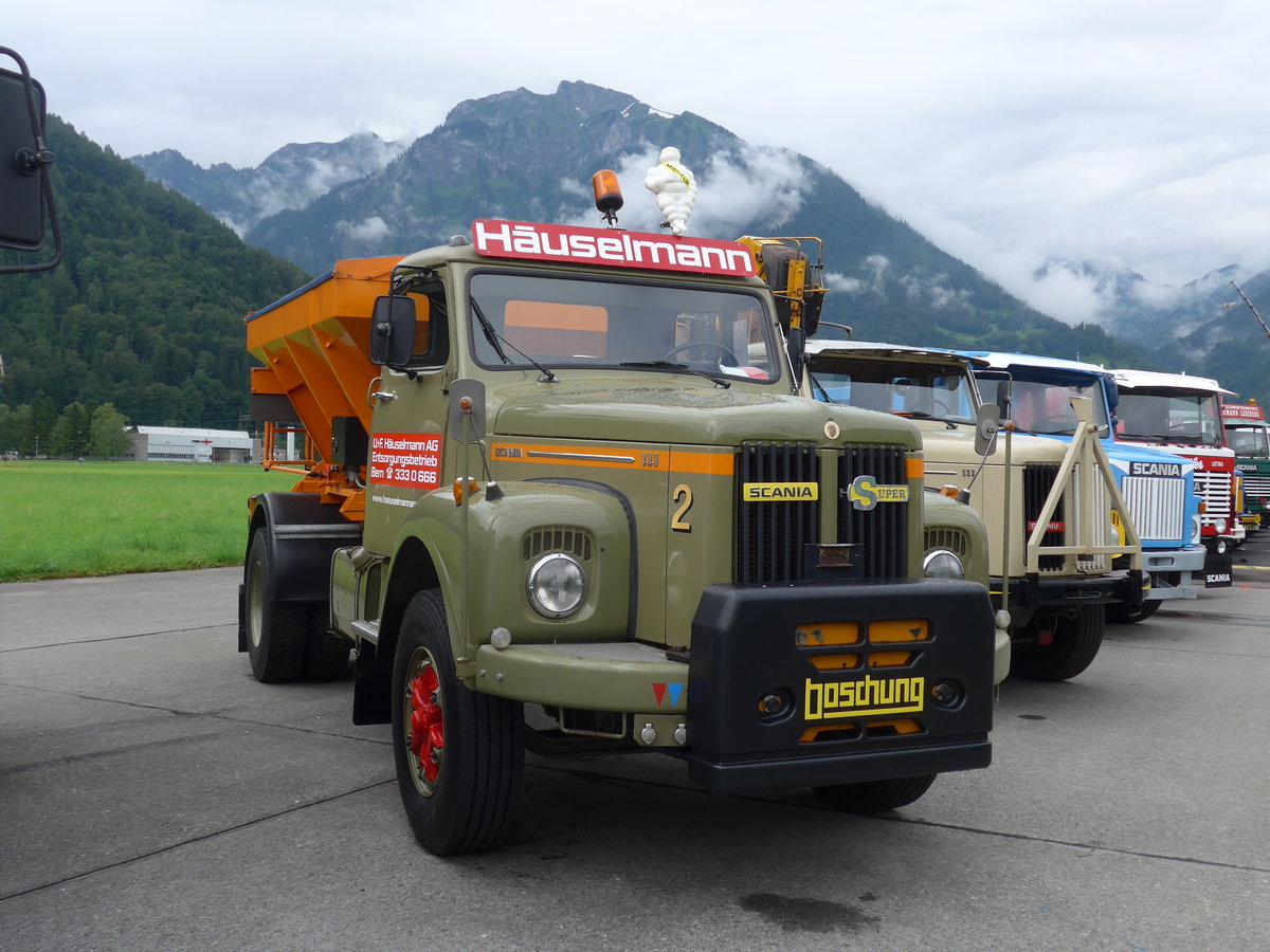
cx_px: 635
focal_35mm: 36
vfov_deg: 39.7
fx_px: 1321
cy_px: 476
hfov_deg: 51.4
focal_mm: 7.5
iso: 80
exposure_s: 1/640
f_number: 2.8
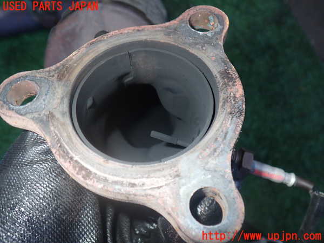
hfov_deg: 60.0
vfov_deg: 46.8
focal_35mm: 30
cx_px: 162
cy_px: 122
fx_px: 281
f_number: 6.3
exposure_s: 1/30
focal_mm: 5.4
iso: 200
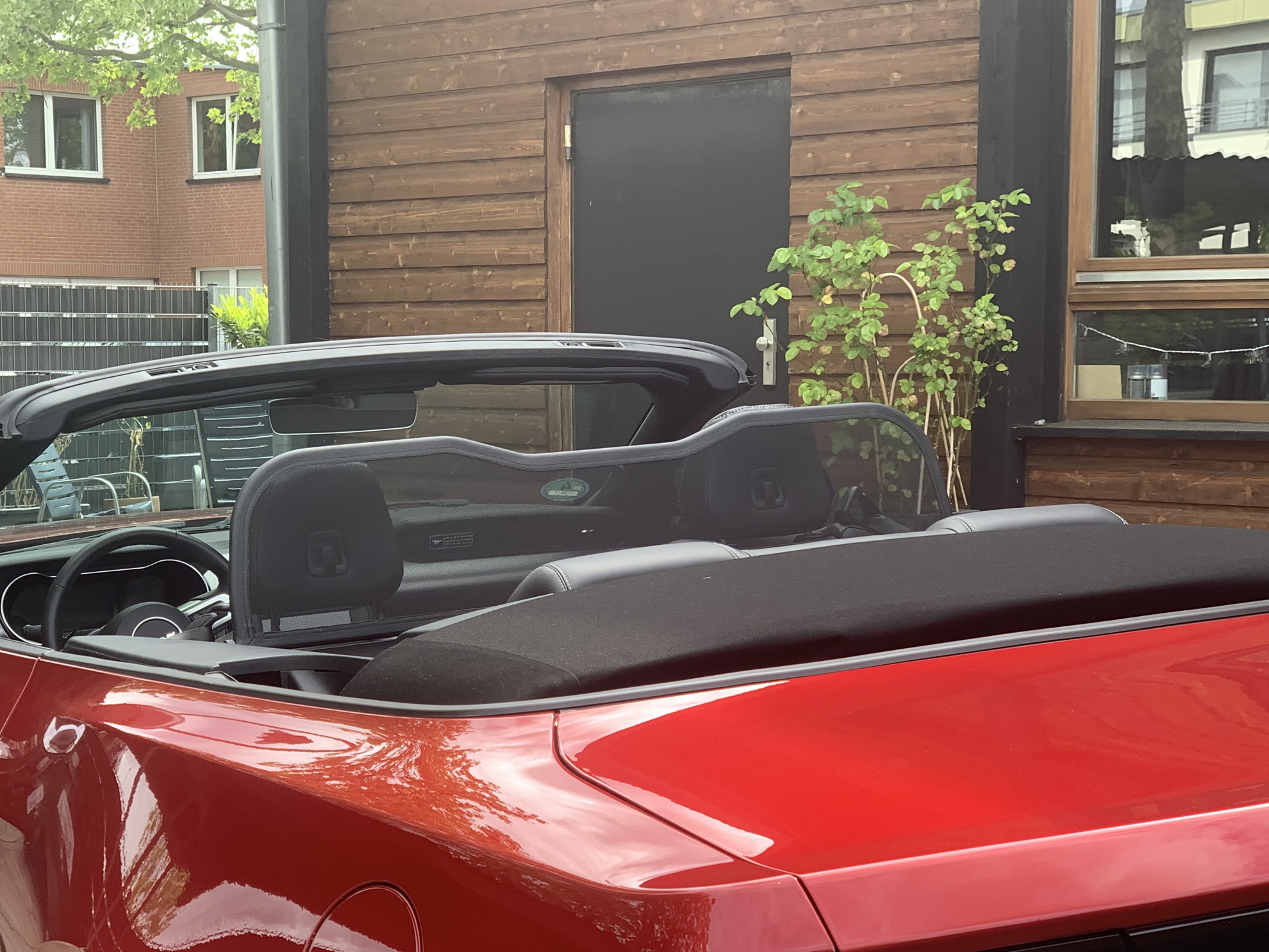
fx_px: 2456
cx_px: 503
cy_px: 595
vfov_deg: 21.9
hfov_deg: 28.9
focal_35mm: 67
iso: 16
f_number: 2.4
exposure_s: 1/139
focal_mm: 6
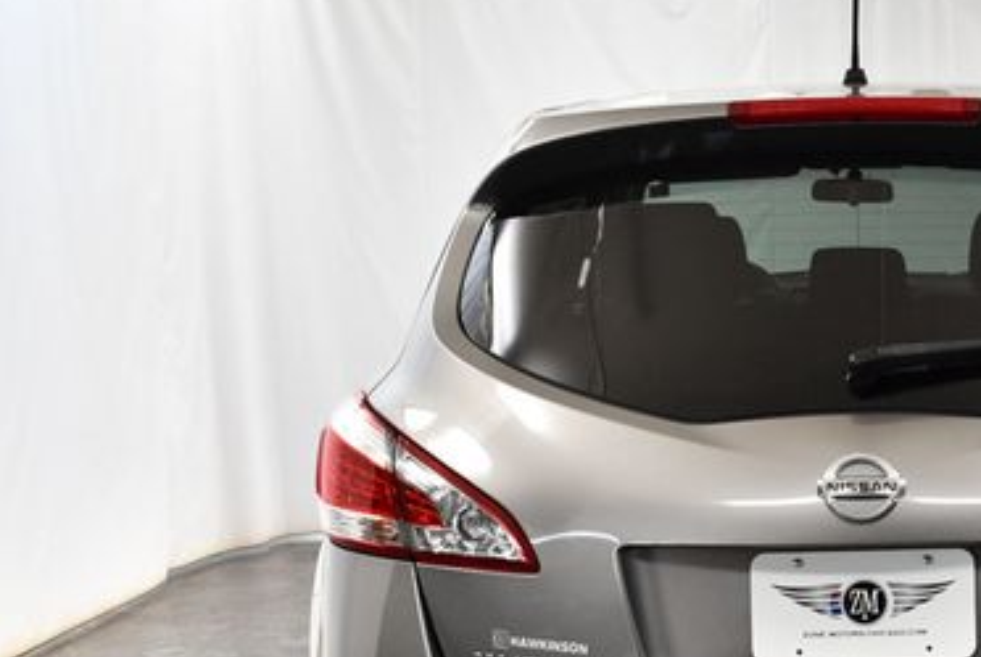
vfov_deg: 21.6
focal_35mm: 62
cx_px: 839
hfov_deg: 31.2
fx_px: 1691
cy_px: 546
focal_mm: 18
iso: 800
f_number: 3.5
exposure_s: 1/125
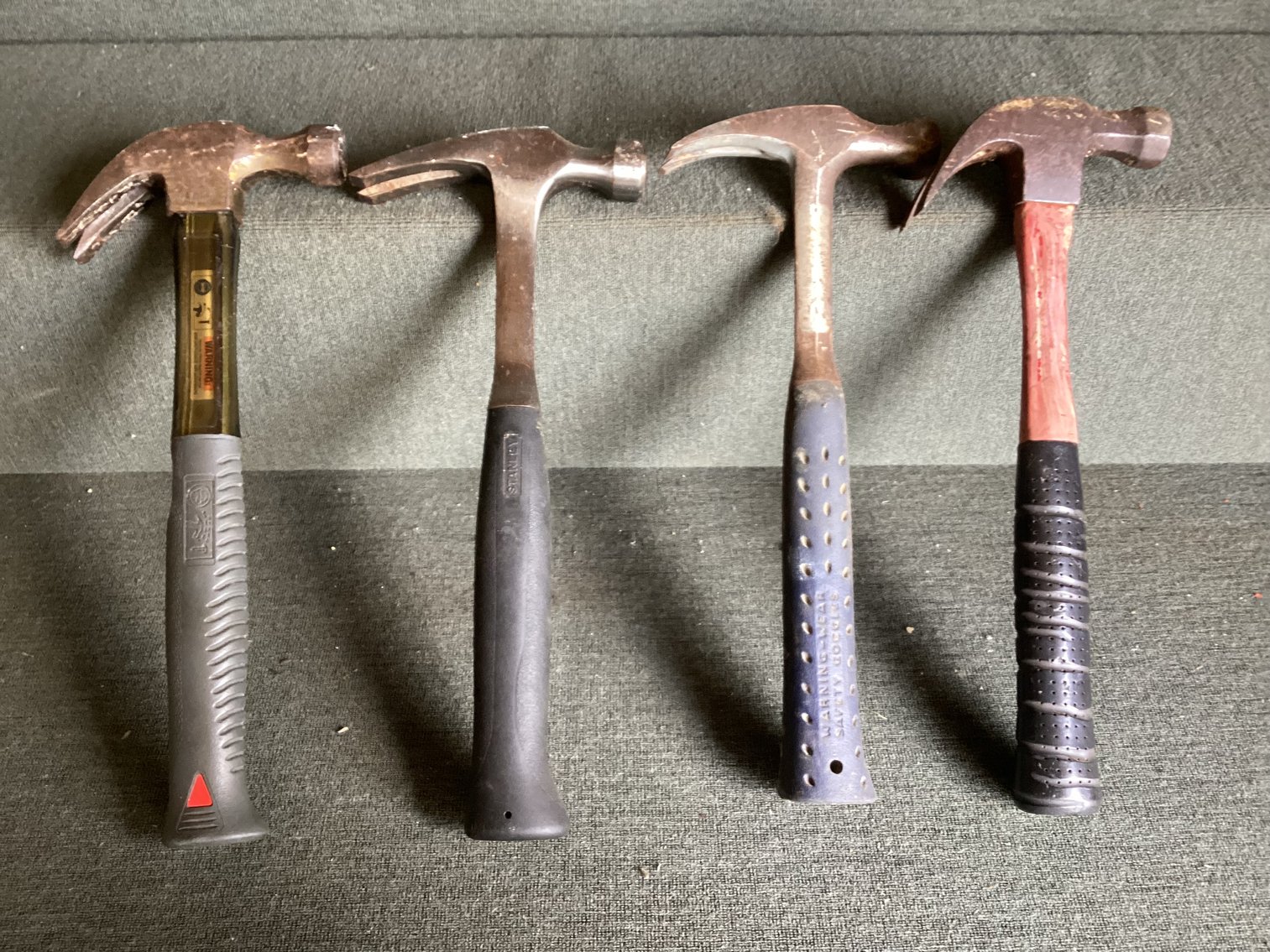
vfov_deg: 45.4
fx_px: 1137
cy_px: 476
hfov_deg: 58.3
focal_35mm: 31
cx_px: 635
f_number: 2.4
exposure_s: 1/50
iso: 250
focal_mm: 3.3
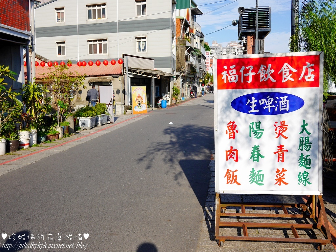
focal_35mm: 40
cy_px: 126
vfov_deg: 36.0
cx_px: 168
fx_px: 388
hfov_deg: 46.8
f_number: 5.6
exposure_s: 1/1000
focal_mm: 20
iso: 200
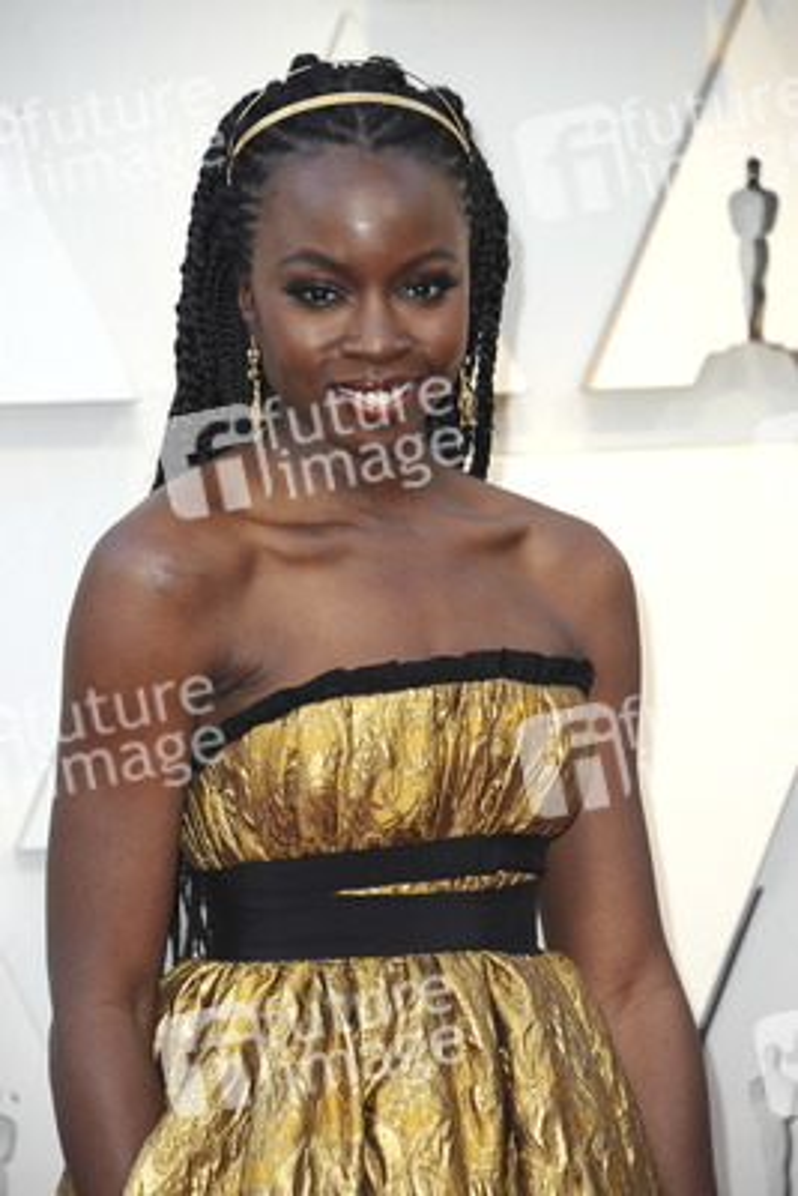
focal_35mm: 170
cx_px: 399
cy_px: 598
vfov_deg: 12.1
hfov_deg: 8.1
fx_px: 5647
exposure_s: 1/250
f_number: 6.3
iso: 800
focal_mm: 170
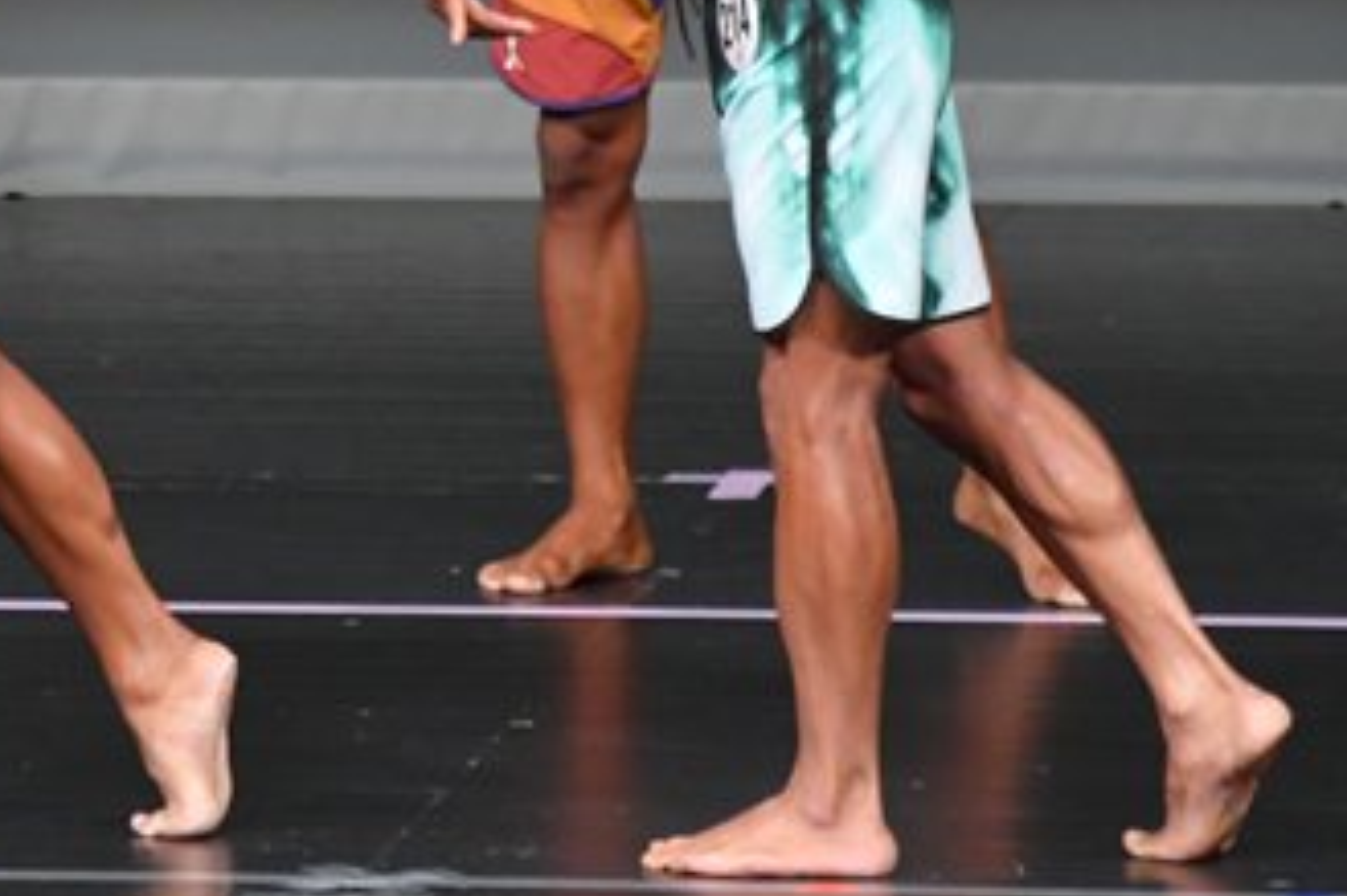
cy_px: -16
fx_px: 30366
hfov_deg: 2.5
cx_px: -174
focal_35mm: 812
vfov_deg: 1.7
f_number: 5.6
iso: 4000
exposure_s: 1/400
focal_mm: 230
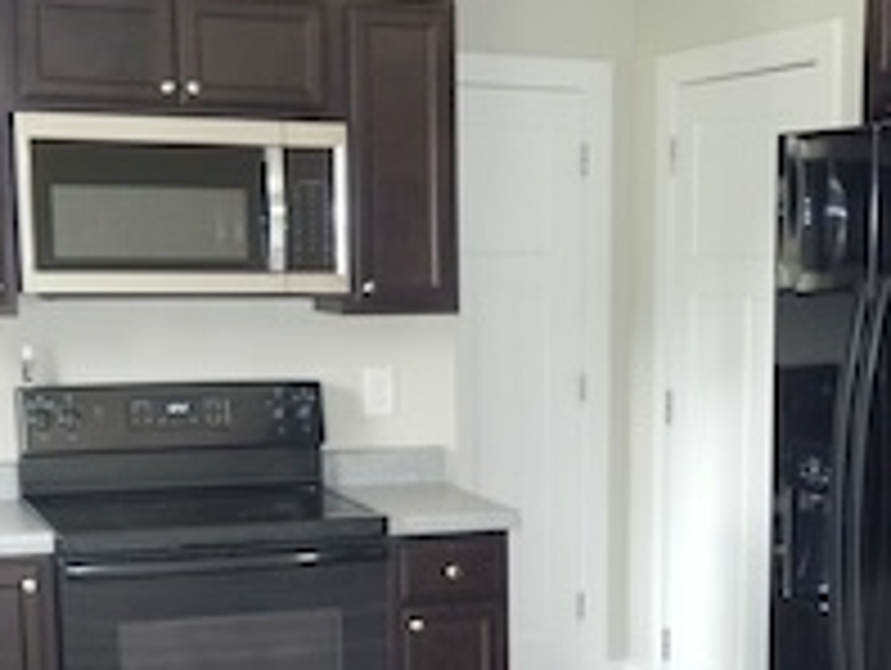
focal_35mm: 71
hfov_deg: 27.1
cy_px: 616
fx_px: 1830
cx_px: 634
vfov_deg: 20.3
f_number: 3
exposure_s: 1/30
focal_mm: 4
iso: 180
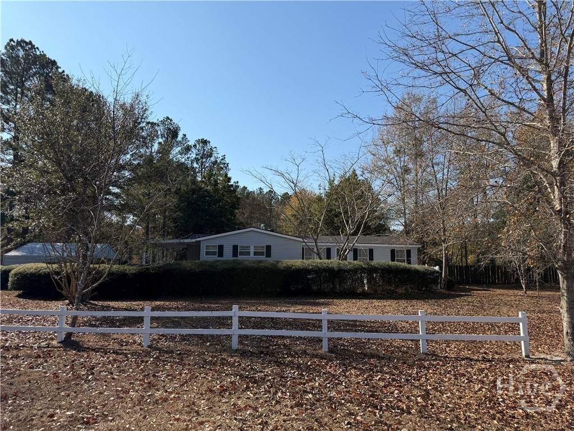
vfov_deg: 56.8
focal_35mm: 24
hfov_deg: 71.6
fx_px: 398
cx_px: 287
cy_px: 216
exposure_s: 1/4673
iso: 80
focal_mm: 6.76
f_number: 1.78
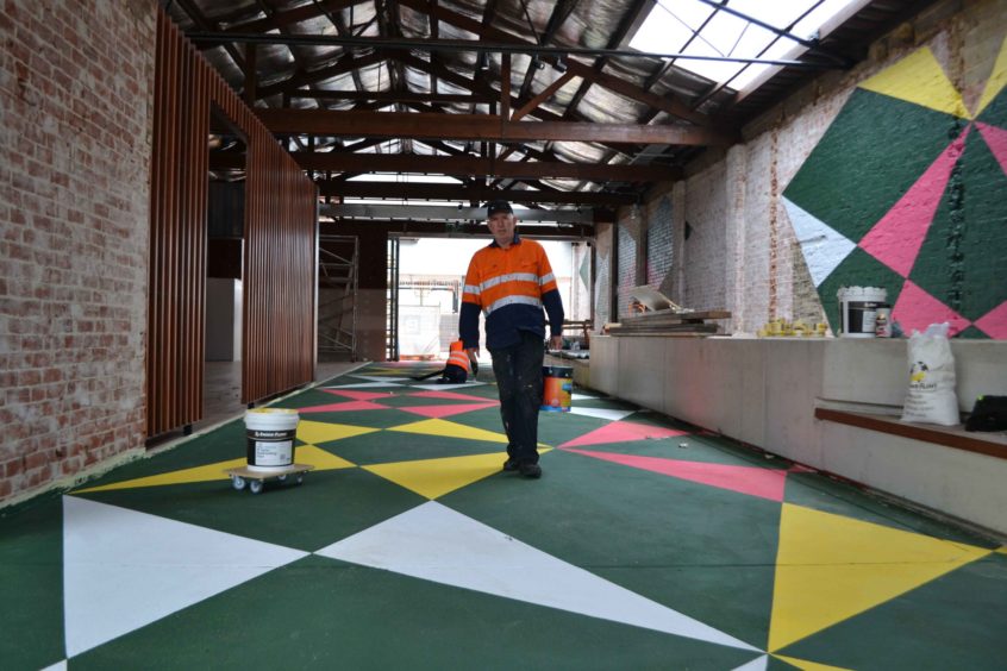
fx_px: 839
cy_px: 336
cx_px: 504
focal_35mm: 30
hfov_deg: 61.9
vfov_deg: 43.6
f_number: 4
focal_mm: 20
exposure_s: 1/60
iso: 400
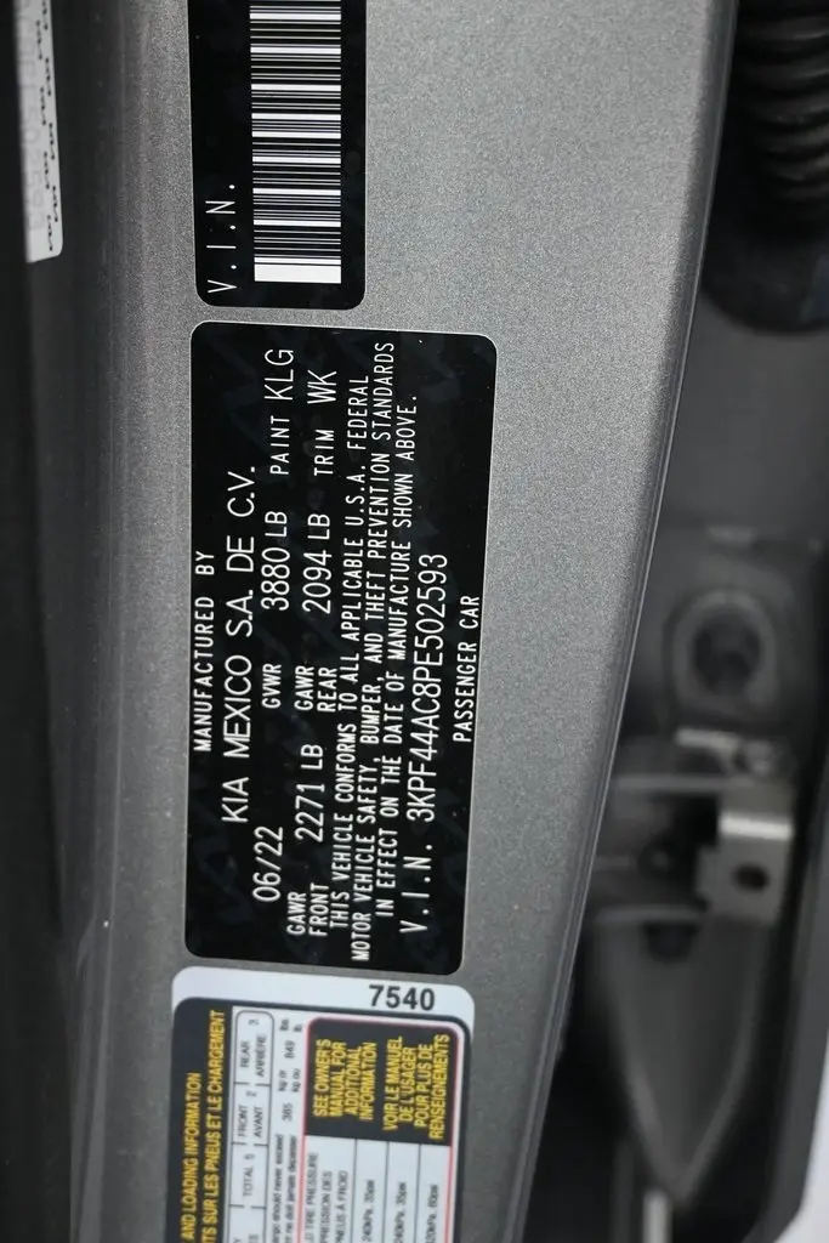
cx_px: 414
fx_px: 1347
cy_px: 622
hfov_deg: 34.2
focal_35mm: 39
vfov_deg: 49.5
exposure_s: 1/125
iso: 2200
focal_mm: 26
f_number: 4.5
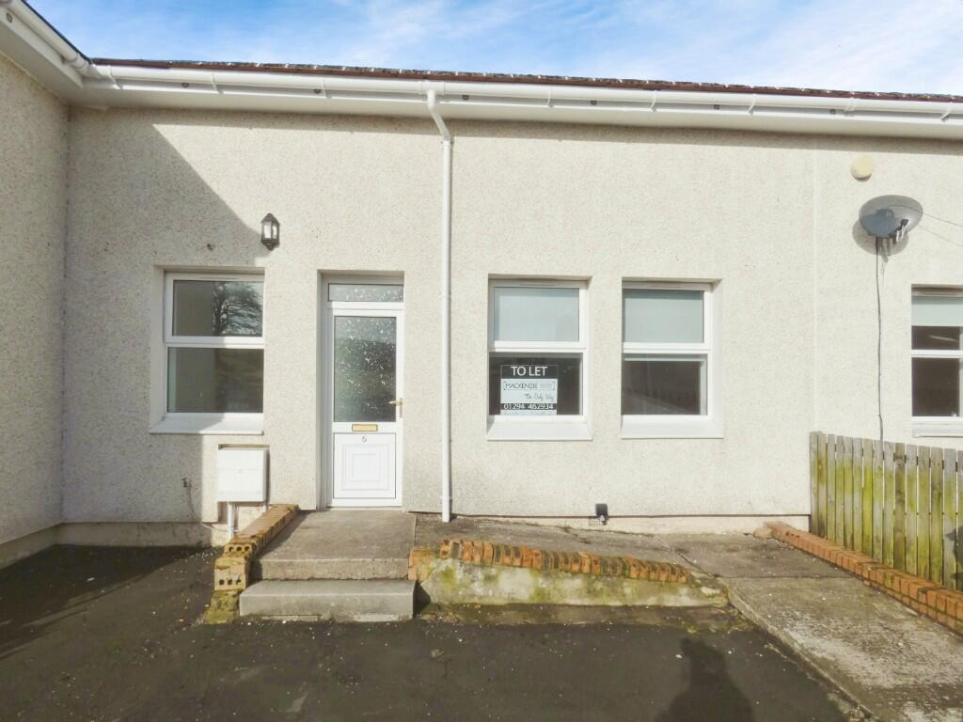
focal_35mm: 20
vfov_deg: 66.0
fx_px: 556
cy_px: 361
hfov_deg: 81.7
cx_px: 482
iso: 80
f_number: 5.6
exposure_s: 1/800
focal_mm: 3.6
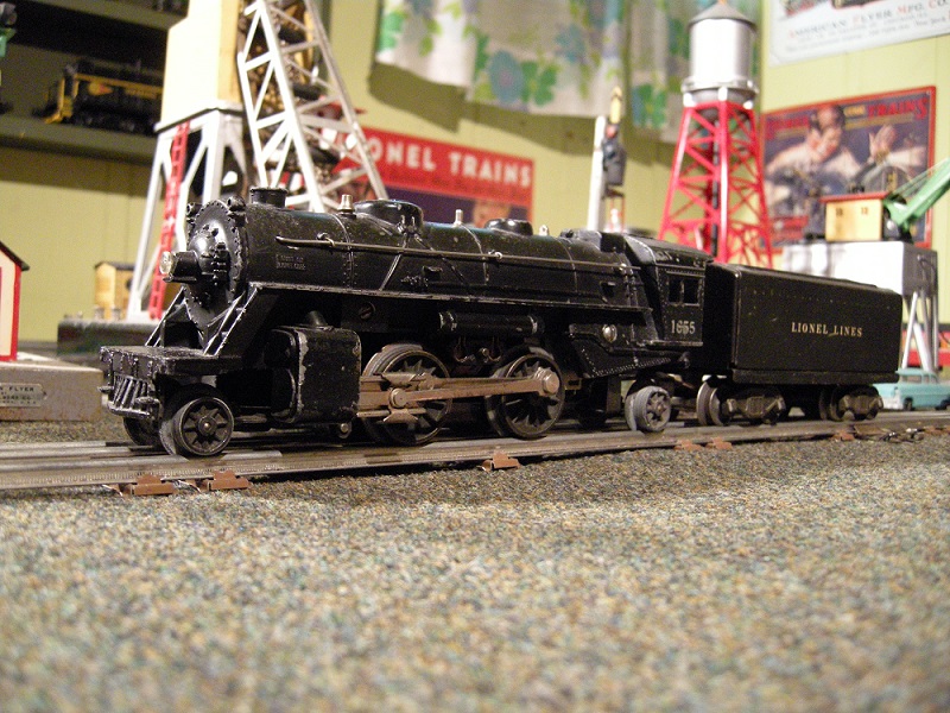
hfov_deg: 52.6
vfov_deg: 40.7
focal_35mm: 35
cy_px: 356
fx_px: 961
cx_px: 475
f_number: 2.7
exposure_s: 1/8
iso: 548
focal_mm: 7.5
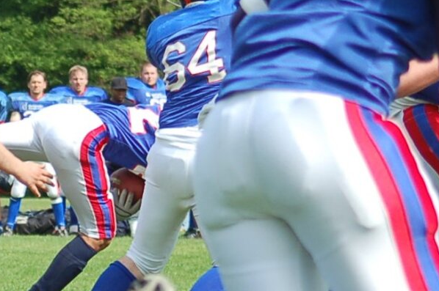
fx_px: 4701
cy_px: 157
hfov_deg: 5.3
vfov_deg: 3.6
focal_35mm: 386
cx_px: -148
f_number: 4.5
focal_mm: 70
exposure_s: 1/1000
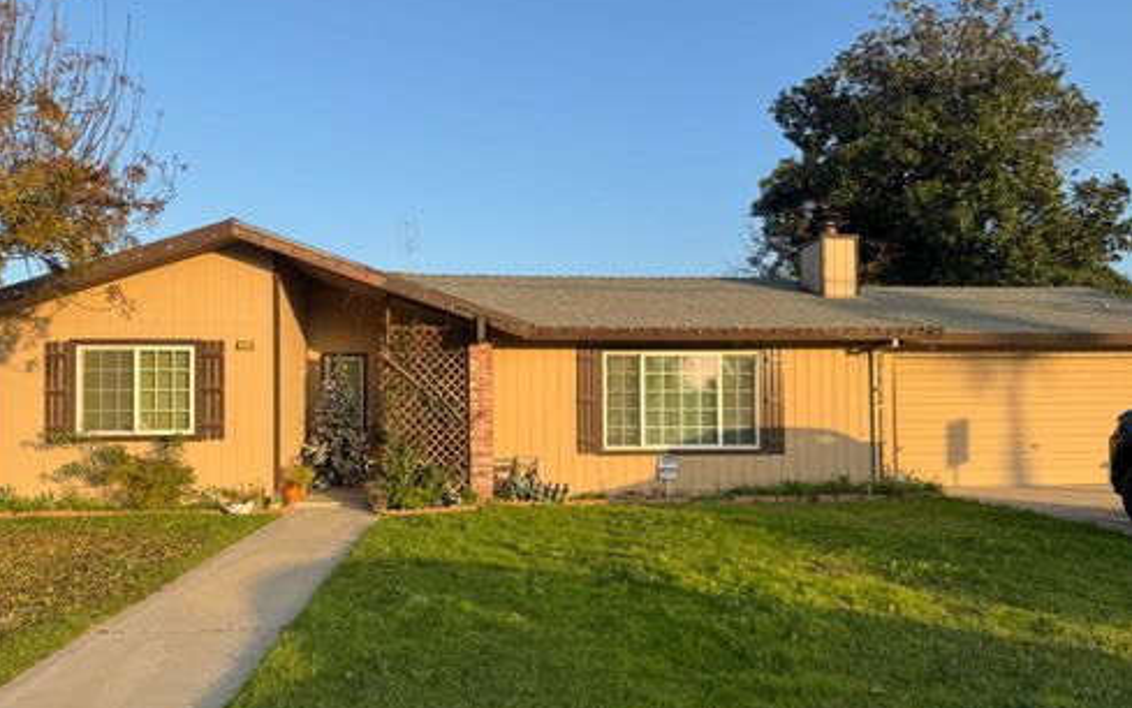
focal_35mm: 26
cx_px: 558
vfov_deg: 47.5
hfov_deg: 70.4
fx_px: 802
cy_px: 399
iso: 80
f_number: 1.78
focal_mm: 6.76
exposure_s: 1/1721
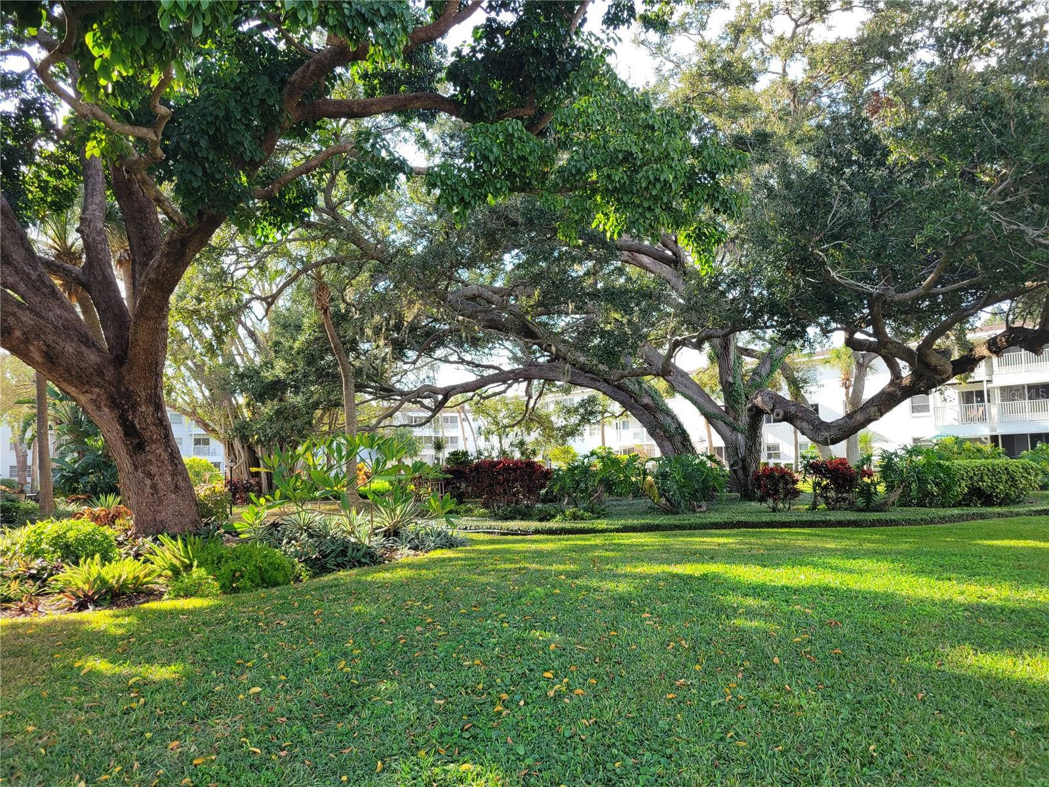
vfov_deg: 53.1
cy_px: 394
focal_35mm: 26
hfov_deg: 67.3
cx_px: 524
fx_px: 788
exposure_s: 1/381
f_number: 1.8
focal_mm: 5.4
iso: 40
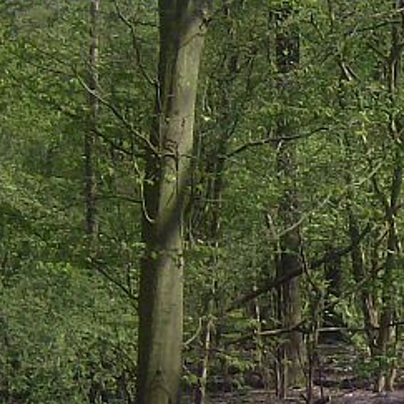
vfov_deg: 8.4
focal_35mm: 208
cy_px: 377
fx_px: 2746
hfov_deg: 8.0
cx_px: 843
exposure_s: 1/255
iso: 100
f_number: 5.6
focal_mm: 9.3
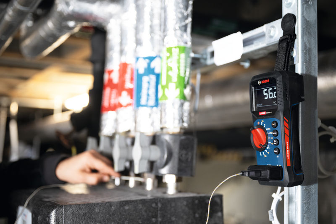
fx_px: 439
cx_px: 168
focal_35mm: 47
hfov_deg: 41.9
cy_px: 112
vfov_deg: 28.6
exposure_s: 1/100
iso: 1600
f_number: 2.8
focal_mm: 47
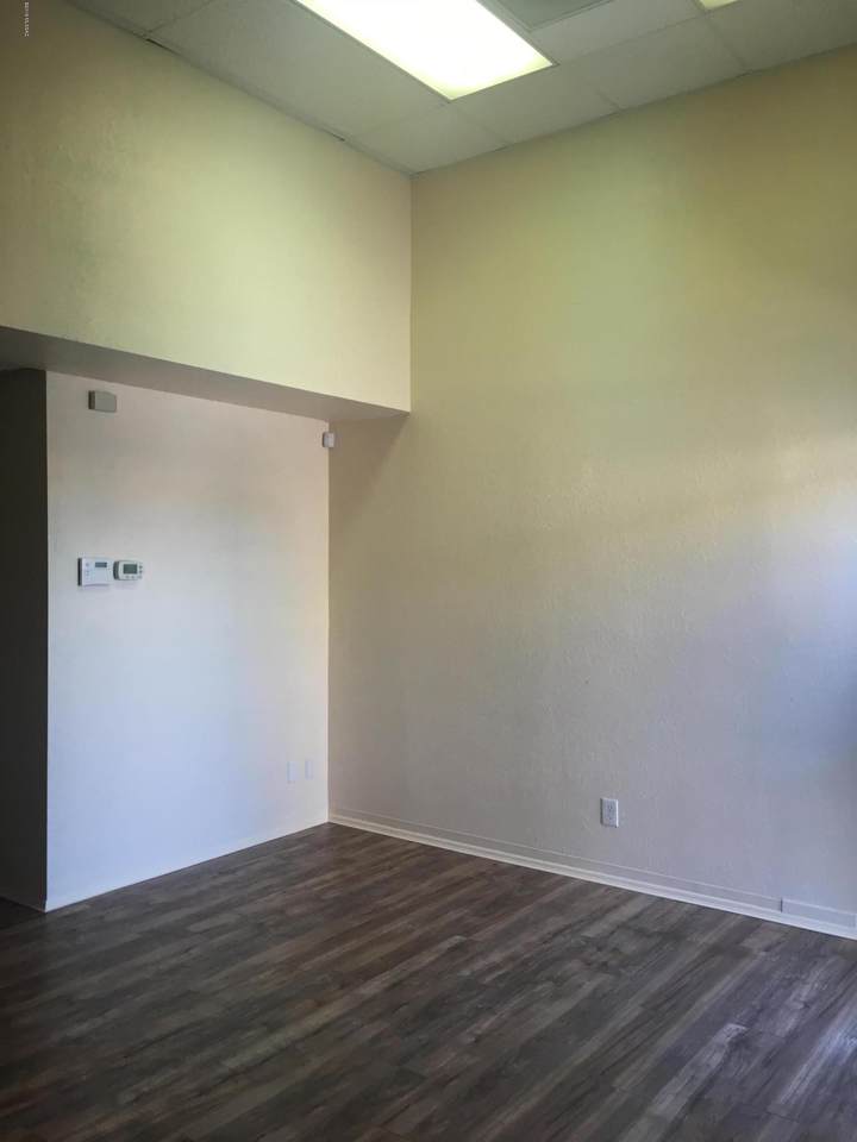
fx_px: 957
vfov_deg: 61.7
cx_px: 428
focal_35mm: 29
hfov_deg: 48.2
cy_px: 571
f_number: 2.2
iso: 25
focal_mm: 4.15
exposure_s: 1/33
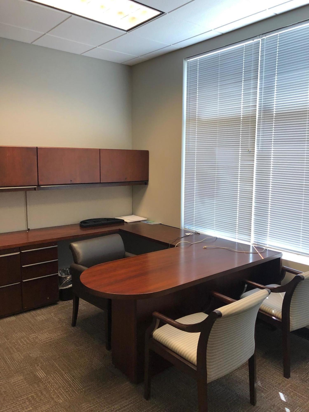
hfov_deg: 49.7
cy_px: 206
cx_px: 154
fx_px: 333
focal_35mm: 28
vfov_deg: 63.4
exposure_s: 1/30
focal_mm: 3.99
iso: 32
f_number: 1.8
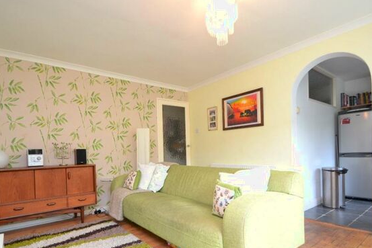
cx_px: 169
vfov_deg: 63.8
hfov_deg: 86.7
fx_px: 196
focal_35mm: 19
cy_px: 154
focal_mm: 10
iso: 720
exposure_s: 1/60
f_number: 3.5
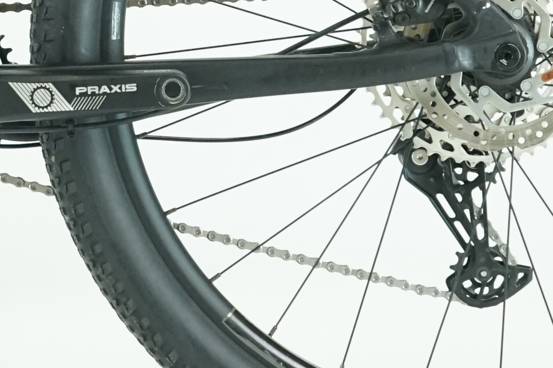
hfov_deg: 8.2
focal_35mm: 246
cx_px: -218
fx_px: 3779
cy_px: -281
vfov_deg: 5.5
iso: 2500
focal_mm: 55
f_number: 5.6
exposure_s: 1/200
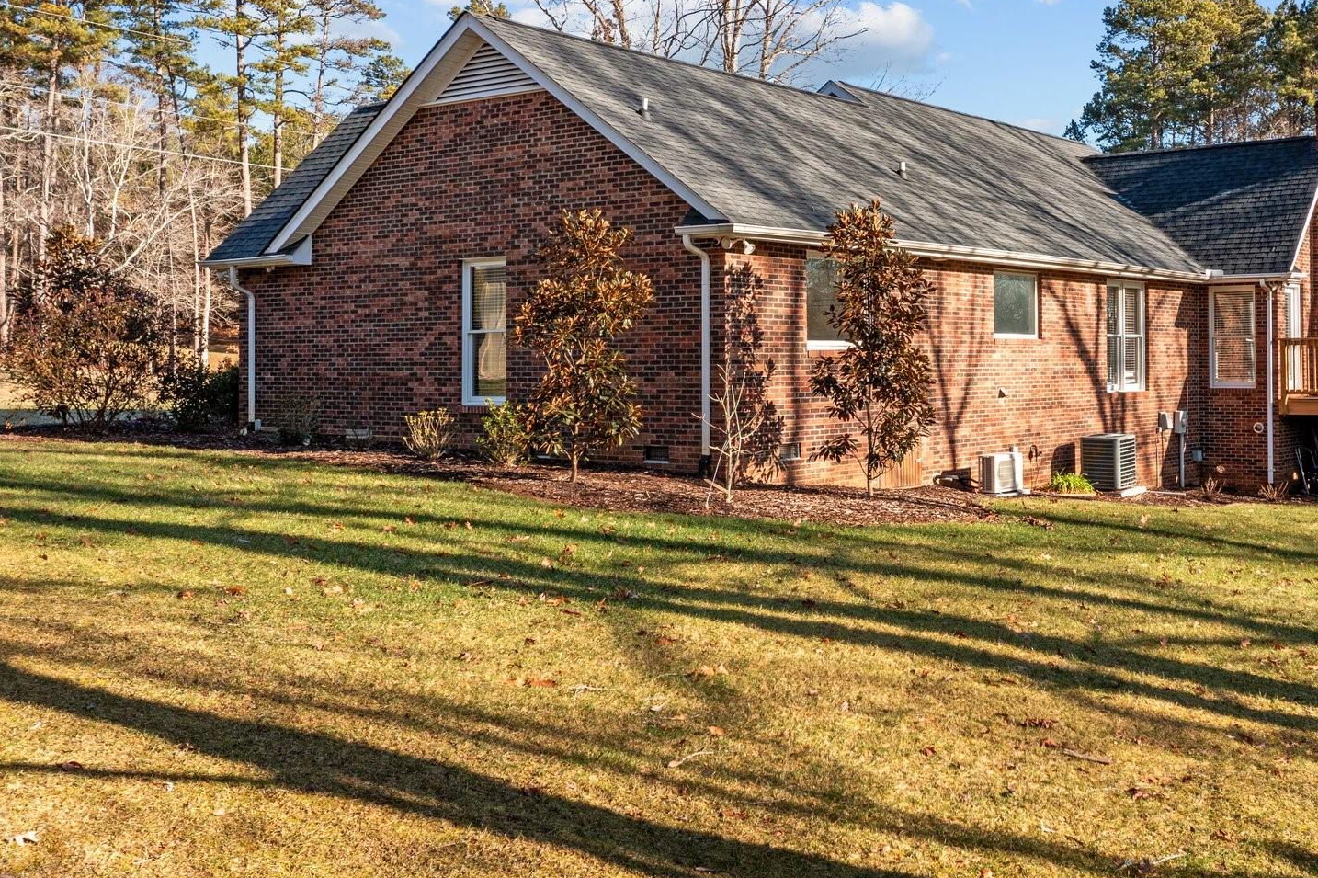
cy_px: 312
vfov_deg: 33.2
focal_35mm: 40
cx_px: 899
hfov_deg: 47.5
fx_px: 1464
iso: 100
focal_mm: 10.26
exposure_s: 1/320
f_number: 5
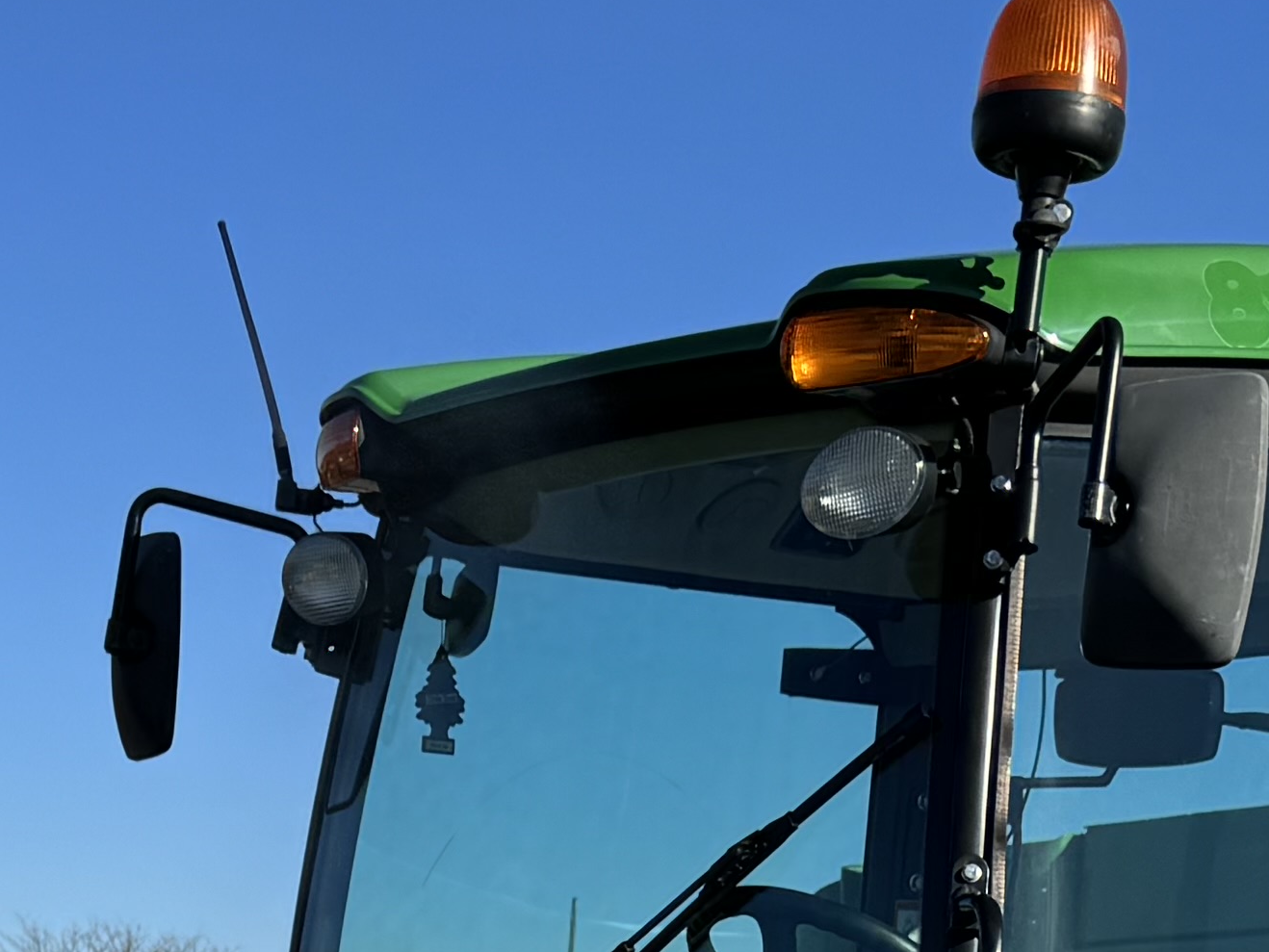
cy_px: 1793
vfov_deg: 12.7
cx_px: 545
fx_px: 3813
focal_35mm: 104
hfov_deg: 18.9
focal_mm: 6.76
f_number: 1.78
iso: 80
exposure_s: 1/4049
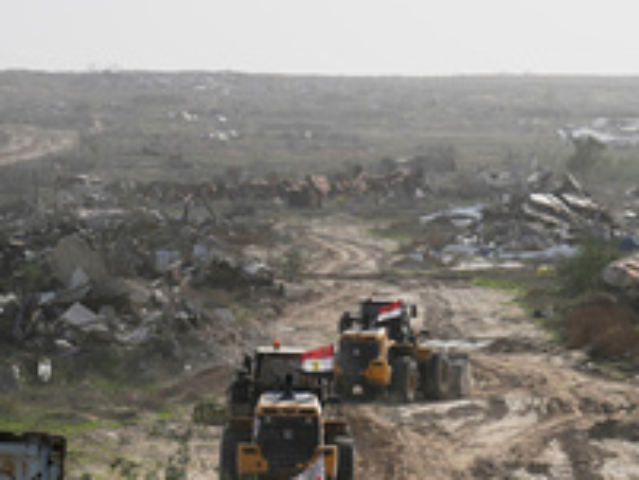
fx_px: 4747
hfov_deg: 7.7
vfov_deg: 5.8
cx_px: 649
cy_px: 539
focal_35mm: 257
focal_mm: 105
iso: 80
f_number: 4.5
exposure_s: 1/2500
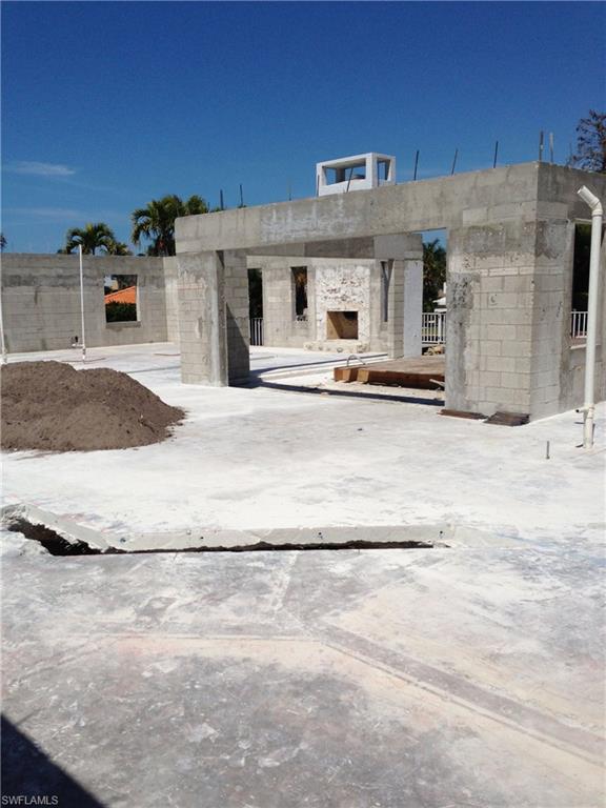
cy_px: 404
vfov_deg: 55.4
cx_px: 303
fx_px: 770
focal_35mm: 33
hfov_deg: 42.9
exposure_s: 1/4926
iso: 50
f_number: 2.4
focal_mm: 4.13
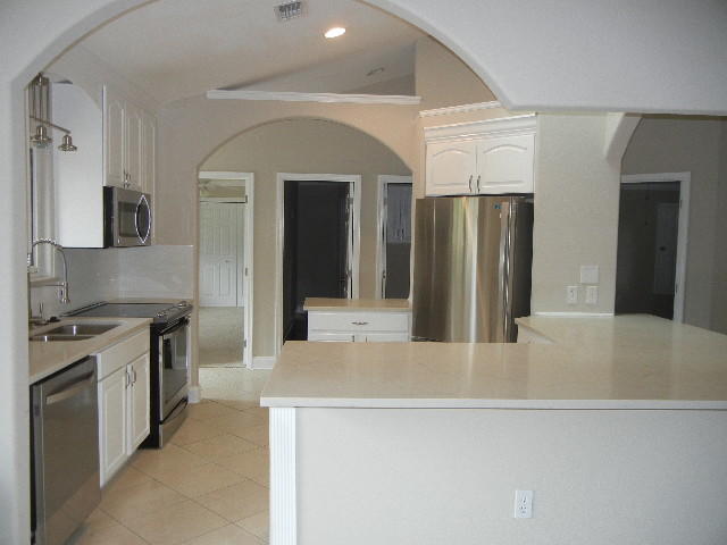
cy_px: 272
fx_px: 630
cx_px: 364
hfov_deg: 60.0
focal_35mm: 30
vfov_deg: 46.8
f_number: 3.5
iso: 200
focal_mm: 5.4
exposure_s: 1/30
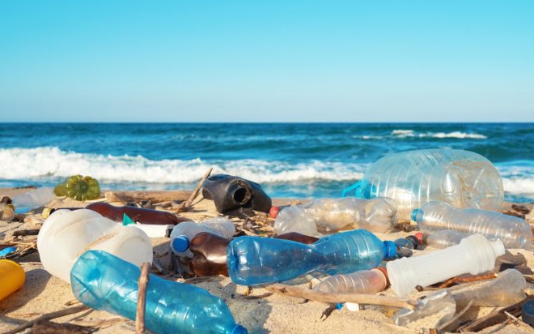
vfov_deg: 23.7
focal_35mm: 55
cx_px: 269
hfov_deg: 37.2
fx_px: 793
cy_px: 181
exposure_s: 1/640
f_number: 5.6
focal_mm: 35
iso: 100
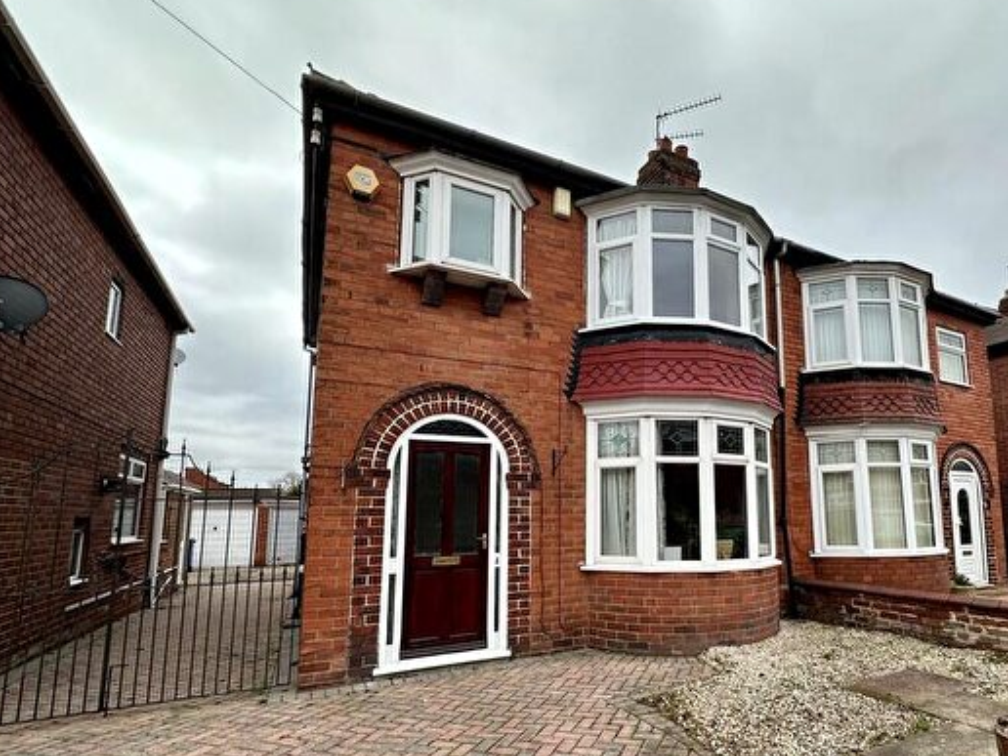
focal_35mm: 19
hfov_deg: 83.0
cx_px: 631
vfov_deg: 68.0
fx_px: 553
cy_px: 452
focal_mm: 2.22
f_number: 2.2
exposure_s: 1/425
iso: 40
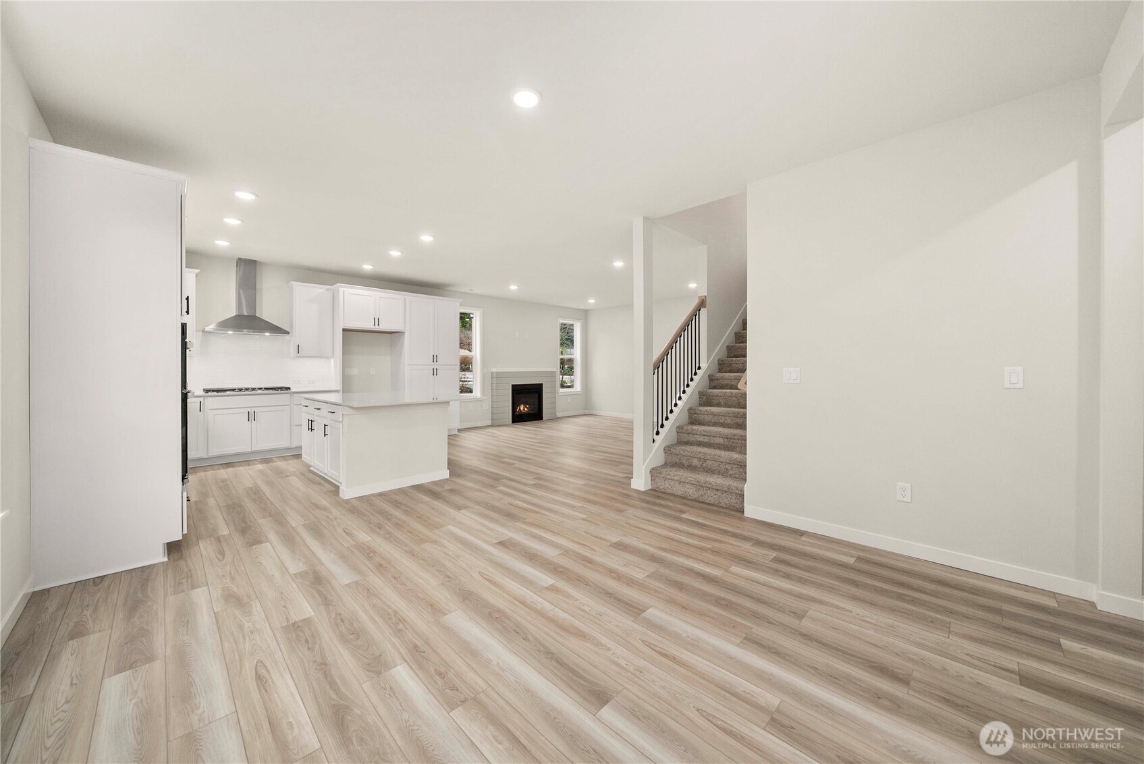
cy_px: 382
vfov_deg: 90.1
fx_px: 382
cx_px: 572
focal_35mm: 12
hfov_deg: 112.6
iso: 100
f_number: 6.3
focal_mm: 12
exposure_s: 1/60
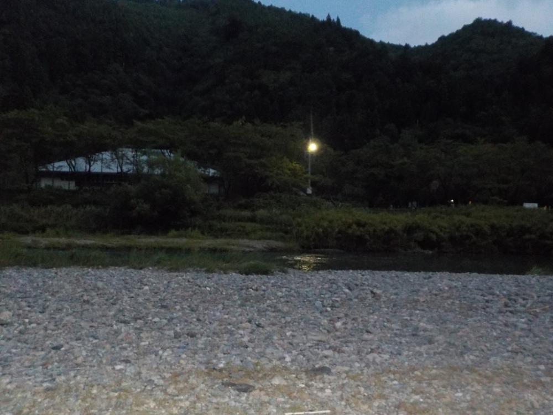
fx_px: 479
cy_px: 208
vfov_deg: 46.8
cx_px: 276
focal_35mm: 30
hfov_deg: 60.0
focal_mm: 4.1
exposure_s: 1/30
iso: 800
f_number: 3.3
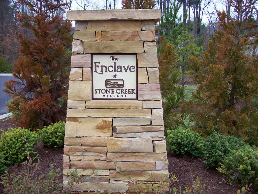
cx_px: 129
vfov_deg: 39.7
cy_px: 97
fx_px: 268
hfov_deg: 51.4
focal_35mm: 36
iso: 80
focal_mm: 6
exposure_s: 1/170
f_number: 2.7
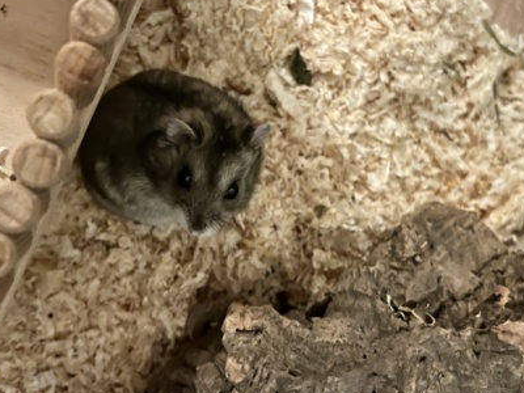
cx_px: 274
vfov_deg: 36.7
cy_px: 160
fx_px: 590
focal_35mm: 39
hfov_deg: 47.8
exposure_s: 1/25
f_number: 1.6
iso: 1000
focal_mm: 5.1
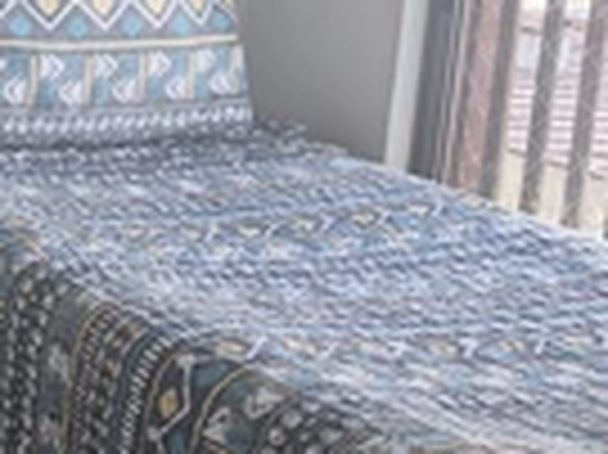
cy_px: 166
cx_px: -347
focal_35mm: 75
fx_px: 1316
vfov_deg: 19.6
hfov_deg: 21.2
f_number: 1.8
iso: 100
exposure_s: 1/180
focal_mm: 5.4
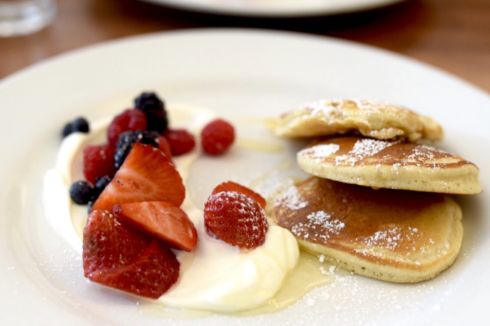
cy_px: 163
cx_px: 245
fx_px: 715
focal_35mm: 52
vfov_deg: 25.8
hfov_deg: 37.9
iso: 800
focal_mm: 35
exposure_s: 1/60
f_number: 2.8
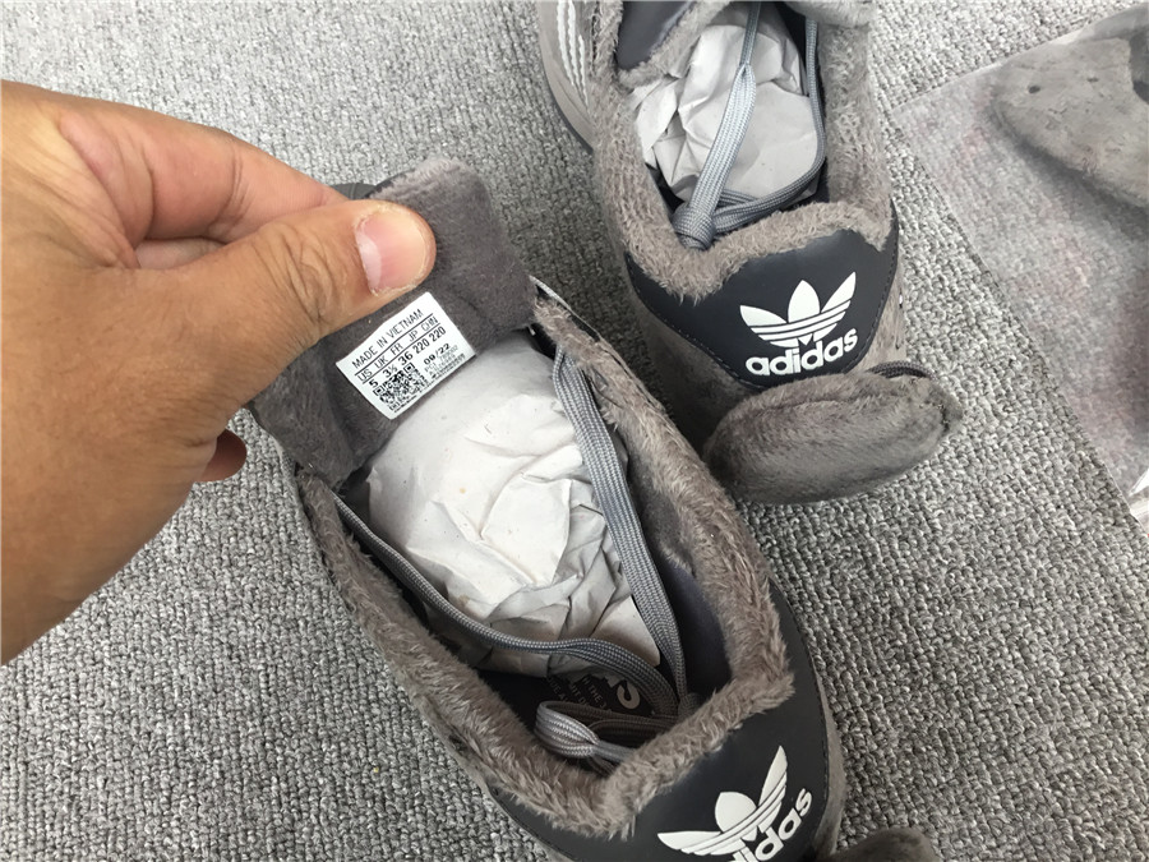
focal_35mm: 31
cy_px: 431
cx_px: 574
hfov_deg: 58.4
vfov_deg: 45.4
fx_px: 1029
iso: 32
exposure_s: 1/100
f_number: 2.4
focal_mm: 3.3
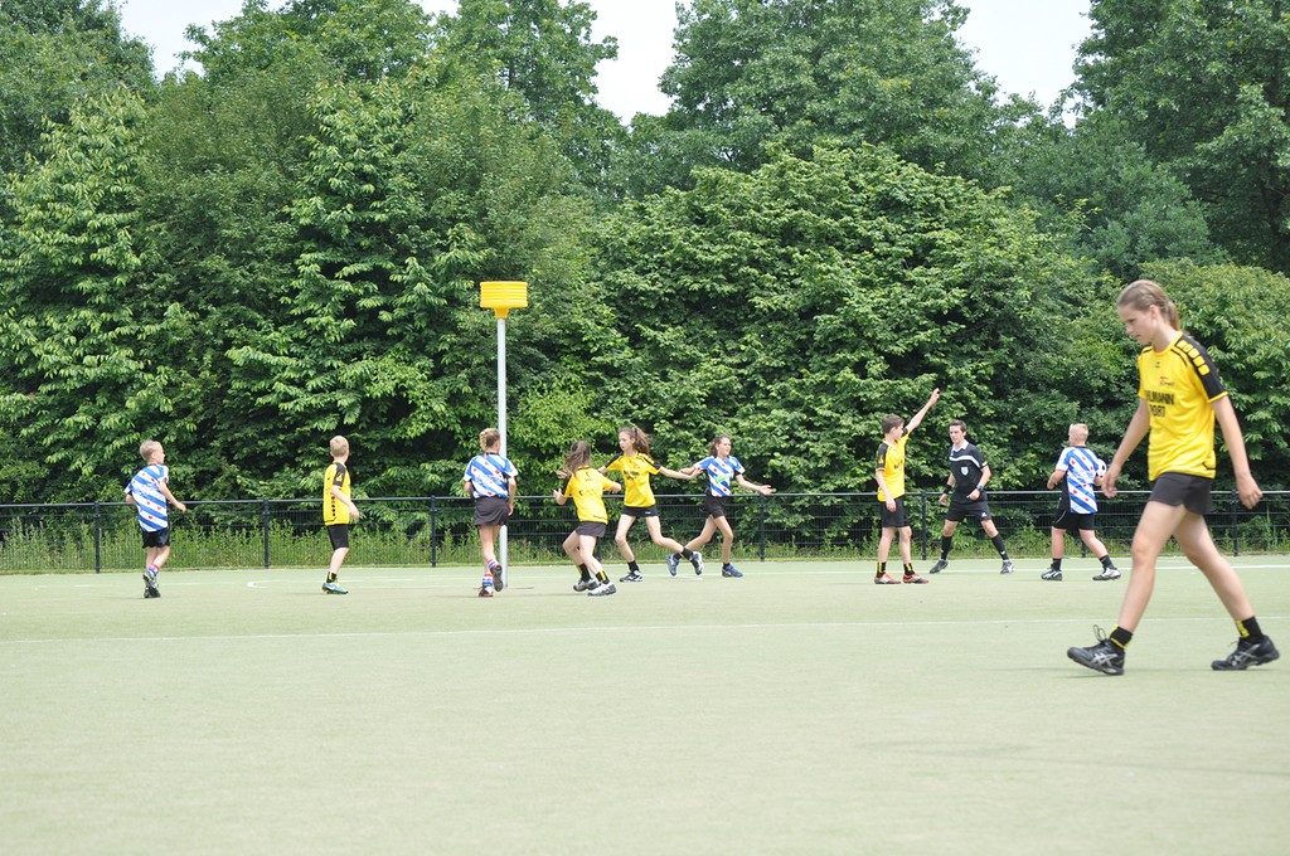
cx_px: 645
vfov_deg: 14.7
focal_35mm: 93
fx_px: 3328
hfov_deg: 21.9
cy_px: 428
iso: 400
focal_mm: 62
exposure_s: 1/640
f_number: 6.3
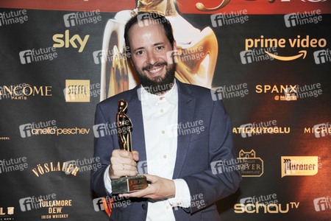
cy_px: 110
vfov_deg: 28.1
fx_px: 441
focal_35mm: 48
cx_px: 166
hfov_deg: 41.1
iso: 800
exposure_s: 1/250
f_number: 4.2
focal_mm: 48
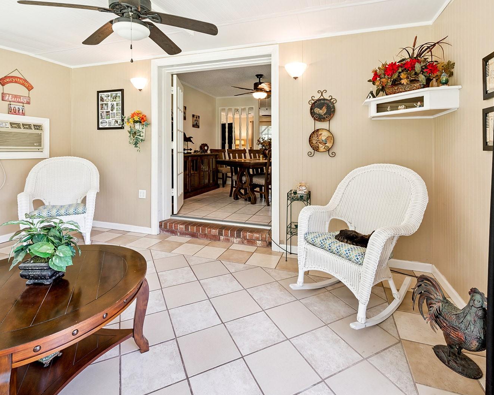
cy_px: 200
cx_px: 245
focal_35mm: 16
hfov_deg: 93.1
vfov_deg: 80.4
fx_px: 234
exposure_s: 1/25
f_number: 8
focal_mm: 14
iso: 320
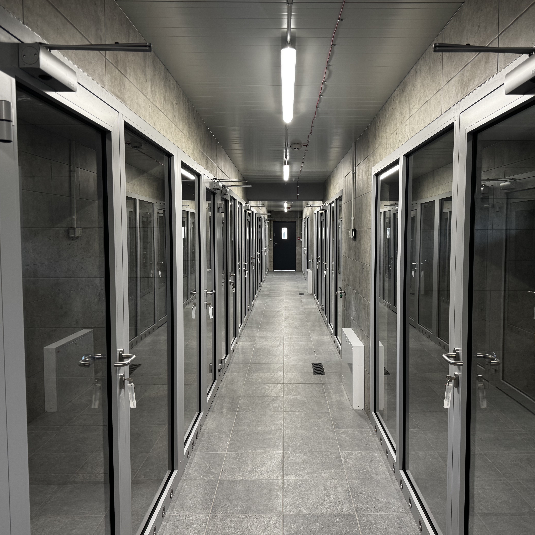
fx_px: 507
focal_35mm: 29
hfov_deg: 55.5
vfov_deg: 55.6
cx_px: 294
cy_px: 266
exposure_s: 1/100
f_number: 1.78
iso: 100
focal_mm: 6.76
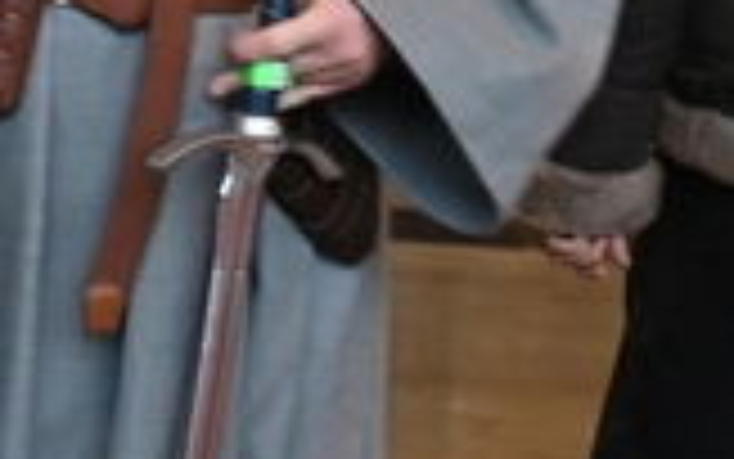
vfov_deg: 7.3
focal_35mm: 180
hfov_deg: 11.1
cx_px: -468
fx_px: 3602
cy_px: 16
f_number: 3.5
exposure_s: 1/80
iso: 1000
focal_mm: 24
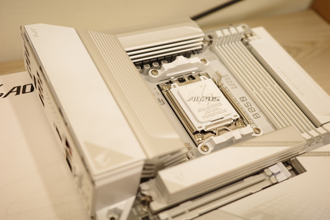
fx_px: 367
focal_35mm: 40
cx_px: 165
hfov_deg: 48.5
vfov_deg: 33.4
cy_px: 110
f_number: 2.8
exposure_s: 1/25
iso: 100
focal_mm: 26
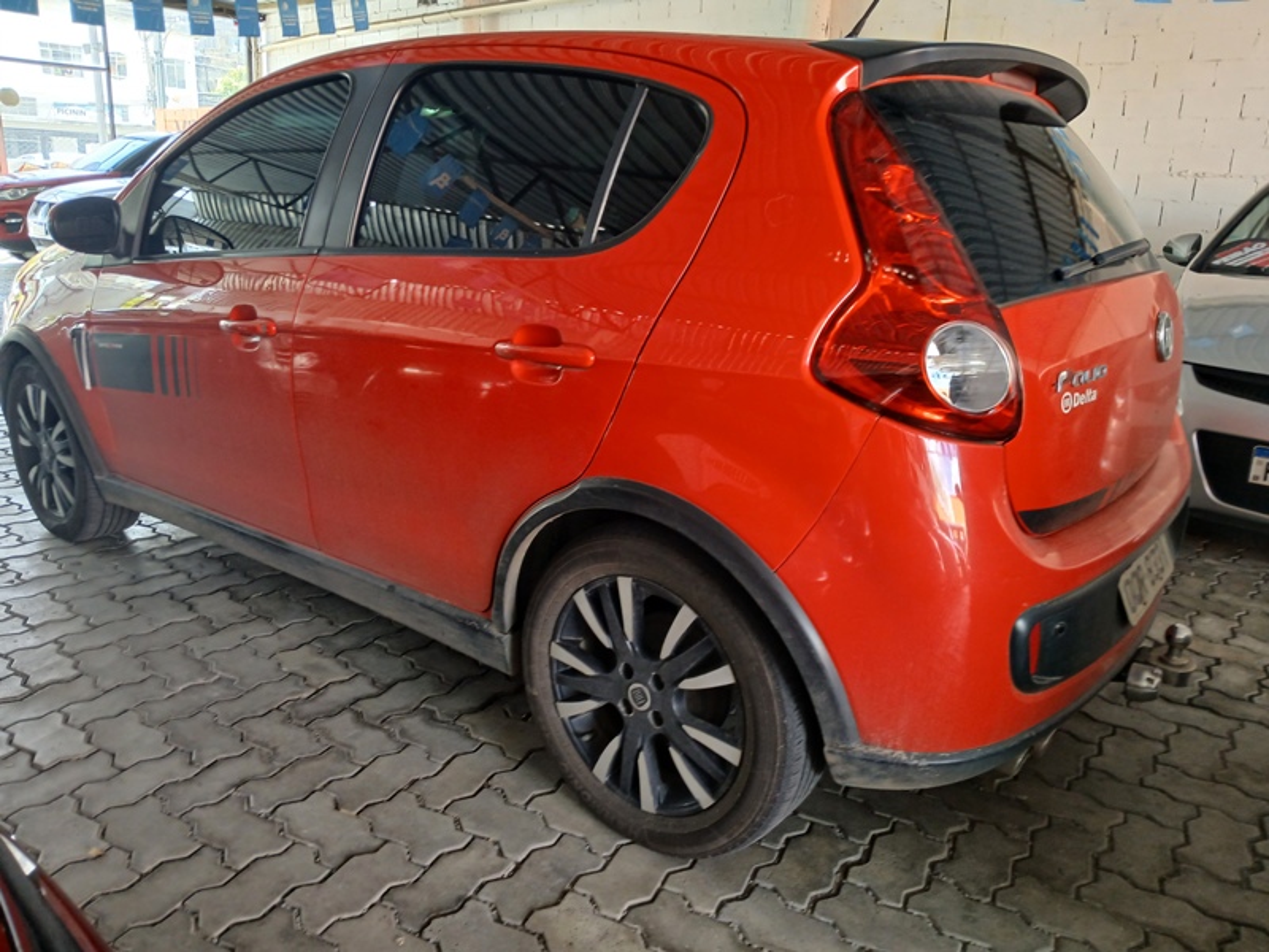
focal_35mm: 26
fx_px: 953
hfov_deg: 67.3
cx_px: 634
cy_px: 476
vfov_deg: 53.1
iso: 160
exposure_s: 1/50
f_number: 1.8
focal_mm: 3.98
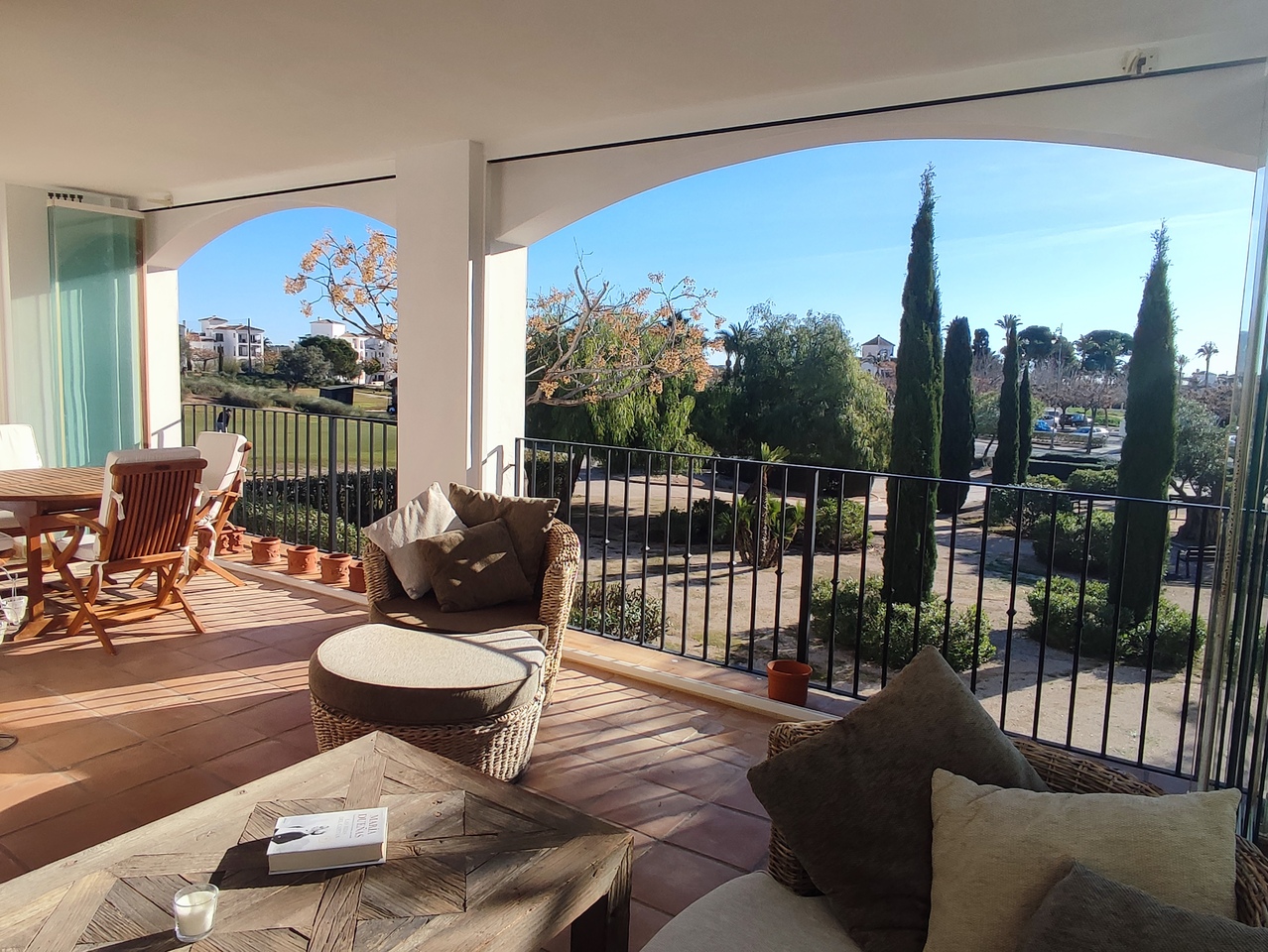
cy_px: 476
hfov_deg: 94.5
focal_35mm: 16
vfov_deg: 78.2
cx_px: 634
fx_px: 586
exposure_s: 1/1106
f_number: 2.2
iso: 50
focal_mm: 1.65
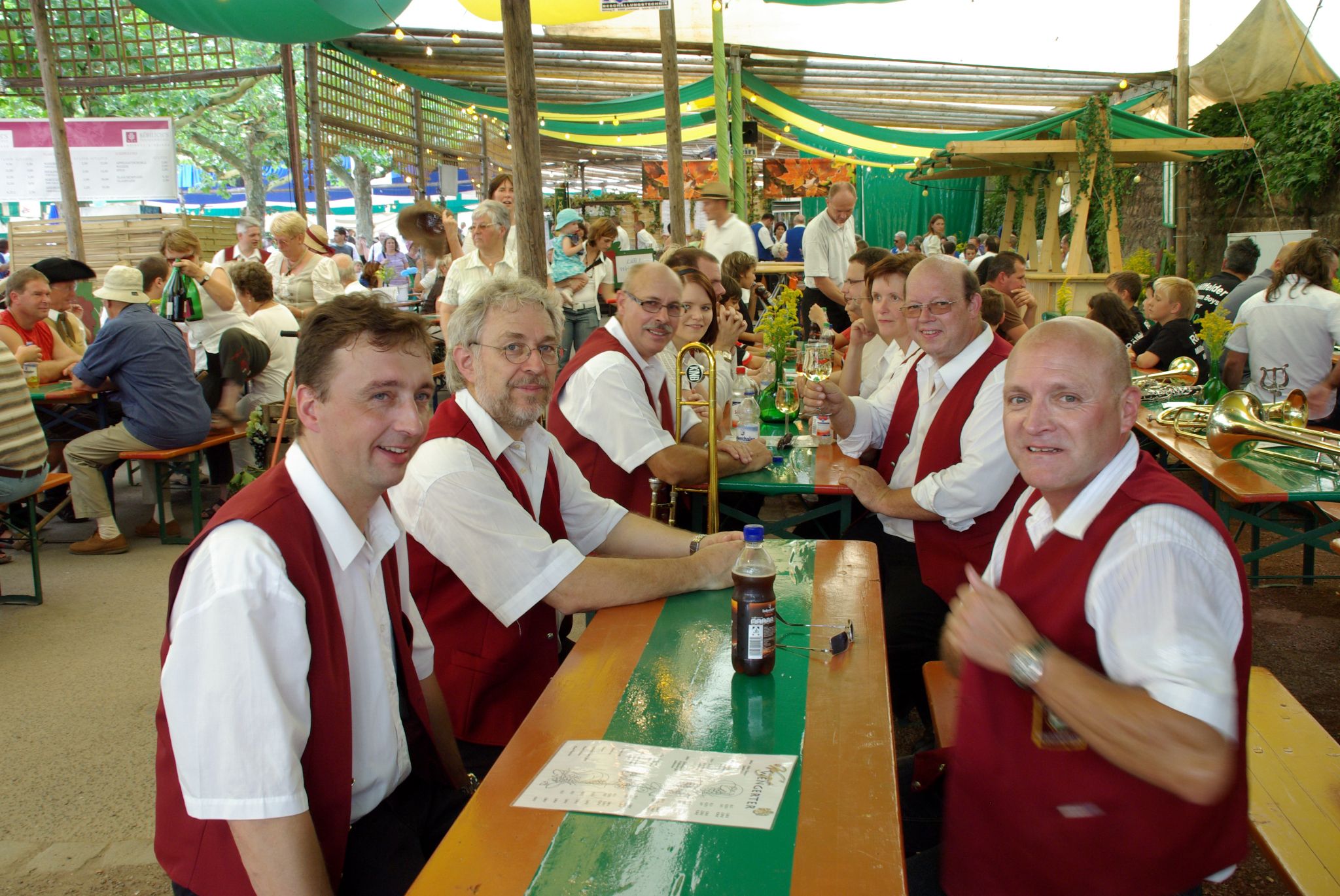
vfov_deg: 37.0
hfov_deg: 53.1
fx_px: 1341
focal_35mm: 36
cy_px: 448
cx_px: 670
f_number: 8
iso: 400
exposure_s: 1/10
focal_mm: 24
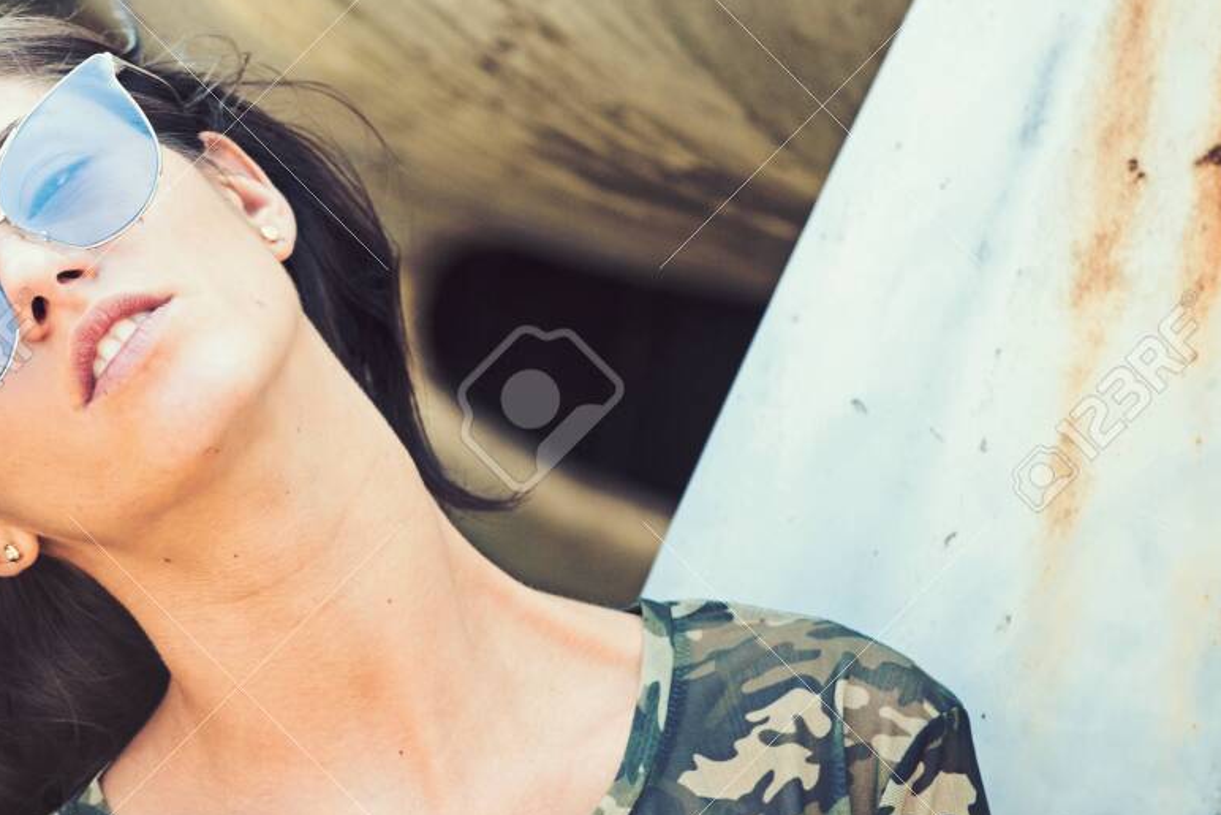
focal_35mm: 337
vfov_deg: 4.1
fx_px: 11431
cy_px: 344
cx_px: 237
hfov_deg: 6.1
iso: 200
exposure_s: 1/320
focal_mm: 200
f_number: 5.6
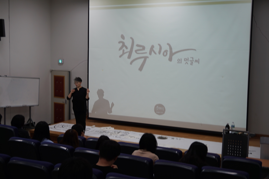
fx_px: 359
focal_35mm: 48
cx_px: 134
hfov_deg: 41.1
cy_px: 90
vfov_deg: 28.1
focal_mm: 32
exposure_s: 1/20
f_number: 5
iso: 100
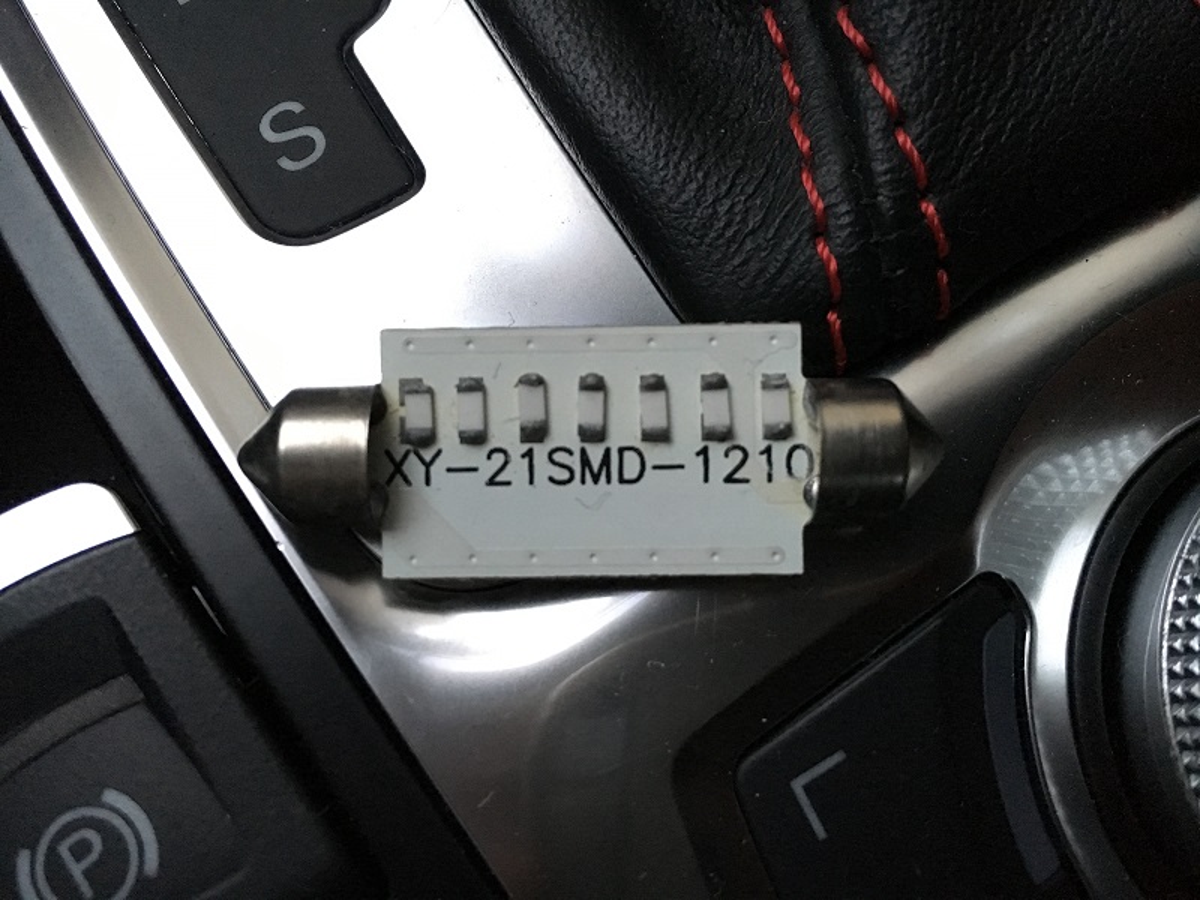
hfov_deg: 61.7
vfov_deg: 48.2
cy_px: 450
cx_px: 600
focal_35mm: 29
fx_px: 1005
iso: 320
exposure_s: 1/17
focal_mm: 4.15
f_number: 2.2
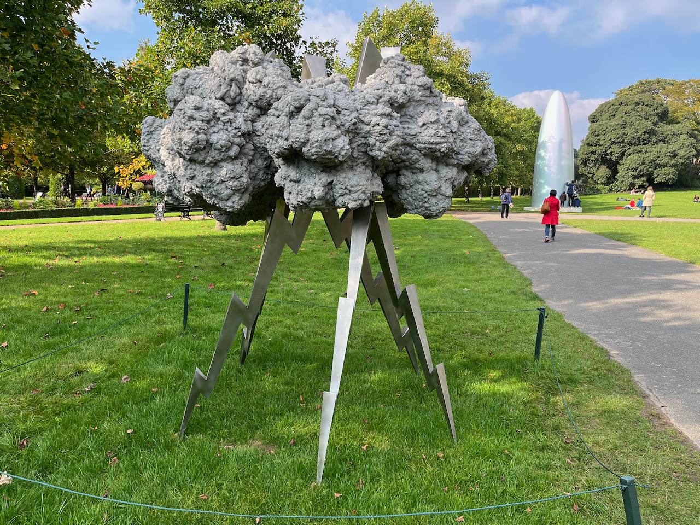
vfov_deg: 53.1
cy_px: 262
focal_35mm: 26
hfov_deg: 67.3
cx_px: 350
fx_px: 526
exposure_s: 1/793
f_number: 1.6
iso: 50
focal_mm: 5.1
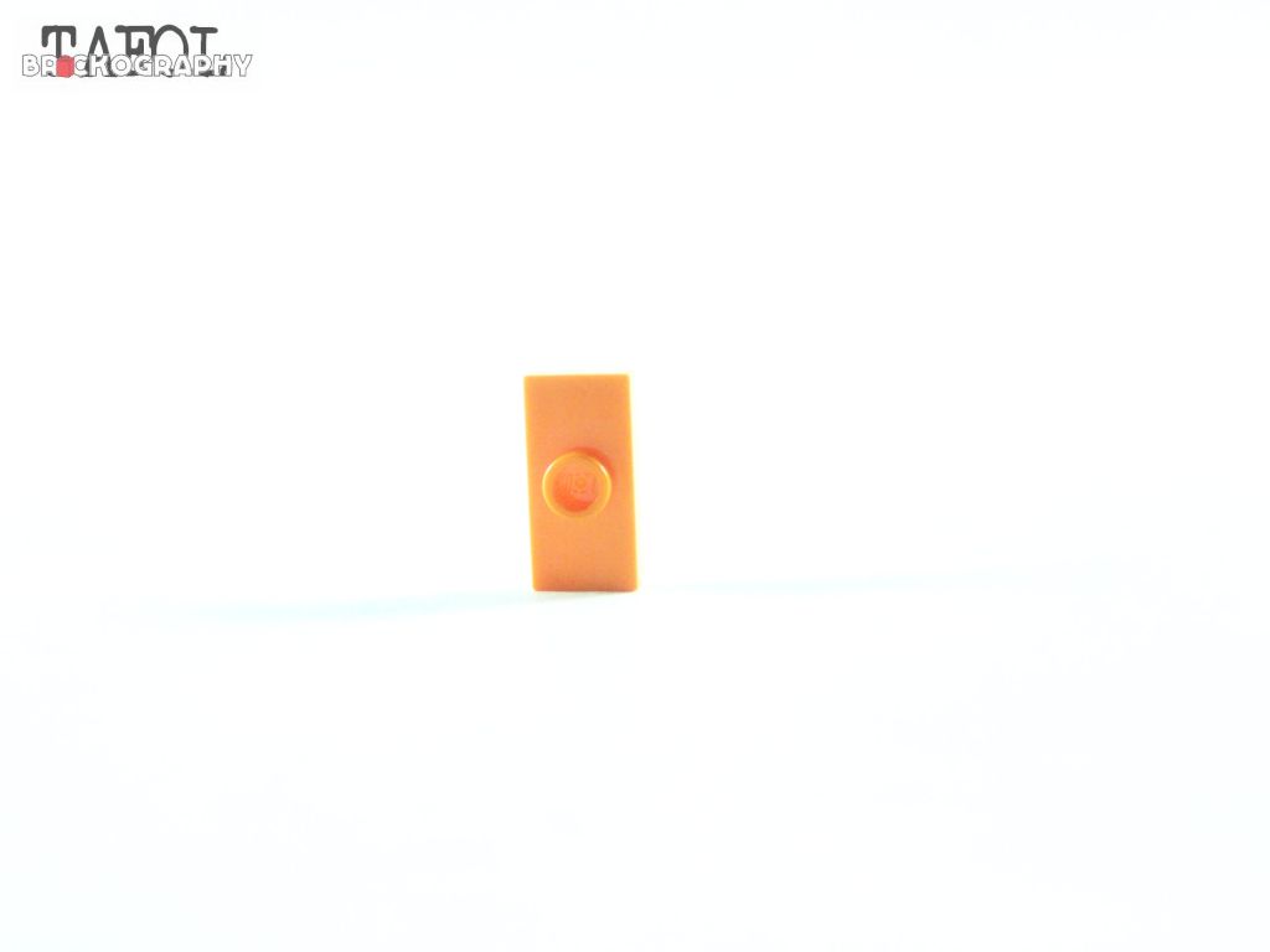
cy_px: 476
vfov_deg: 19.6
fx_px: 2752
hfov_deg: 26.0
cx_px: 635
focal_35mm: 75
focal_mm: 12.4
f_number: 3.2
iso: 400
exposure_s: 1/45
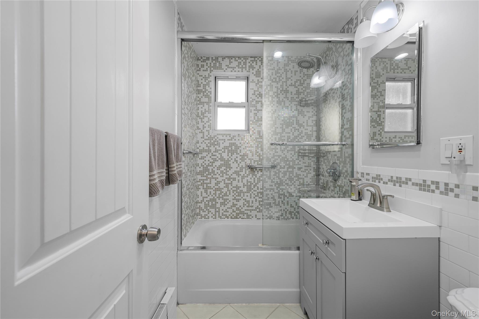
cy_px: 160
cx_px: 240
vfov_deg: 81.2
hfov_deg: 104.3
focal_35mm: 14
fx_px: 186
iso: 250
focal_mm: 14
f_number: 9
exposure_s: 1/15
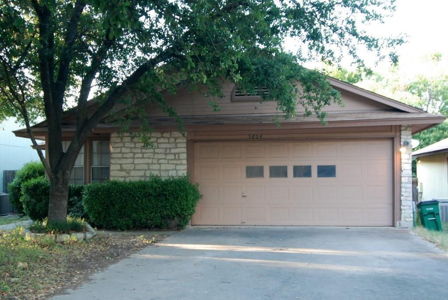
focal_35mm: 36
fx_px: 449
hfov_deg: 53.1
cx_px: 224
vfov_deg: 37.0
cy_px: 150
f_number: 5.6
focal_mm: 24
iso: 800
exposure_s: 1/25
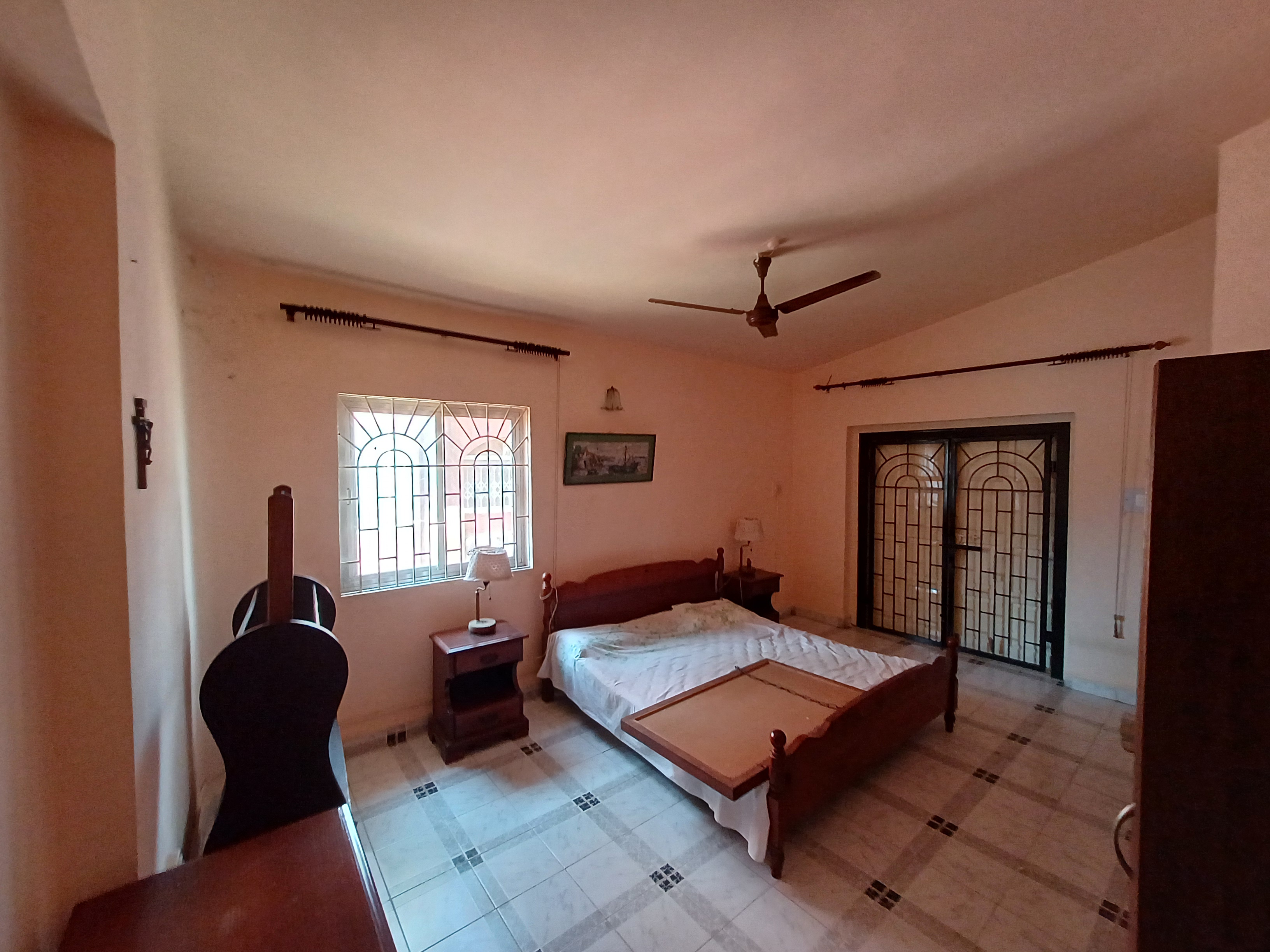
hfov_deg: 106.2
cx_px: 635
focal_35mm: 13
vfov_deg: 89.9
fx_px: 477
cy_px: 476
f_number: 2.2
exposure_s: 1/25
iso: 250
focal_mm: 1.42
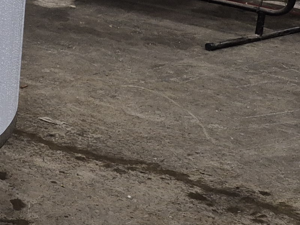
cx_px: -366
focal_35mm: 115
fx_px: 997
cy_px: -62
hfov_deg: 13.6
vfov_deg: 12.5
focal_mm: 5.4
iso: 250
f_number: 1.8
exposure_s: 1/120
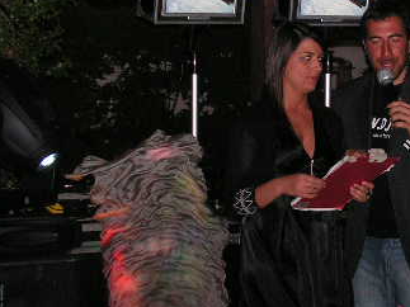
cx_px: 354
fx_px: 1243
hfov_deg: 18.5
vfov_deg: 14.1
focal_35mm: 105
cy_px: 148
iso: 200
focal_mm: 8.9
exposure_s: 1/60
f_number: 3.2
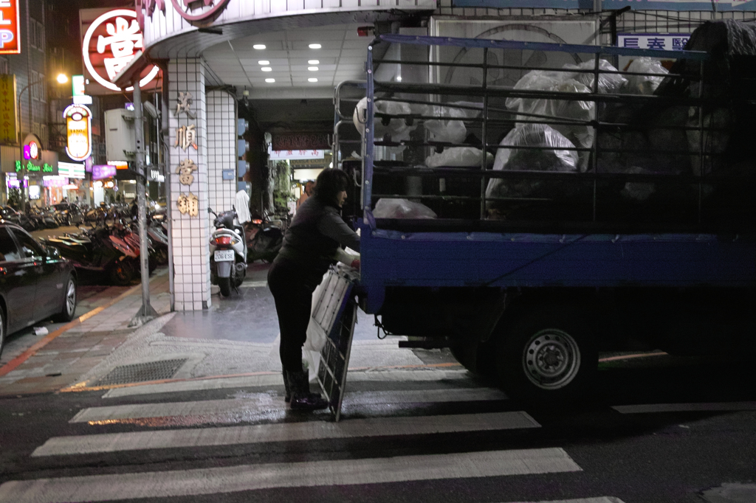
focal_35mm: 41
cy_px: 252
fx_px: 861
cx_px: 378
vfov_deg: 32.6
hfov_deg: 47.4
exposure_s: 1/25
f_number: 2.8
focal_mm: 24.2
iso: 800
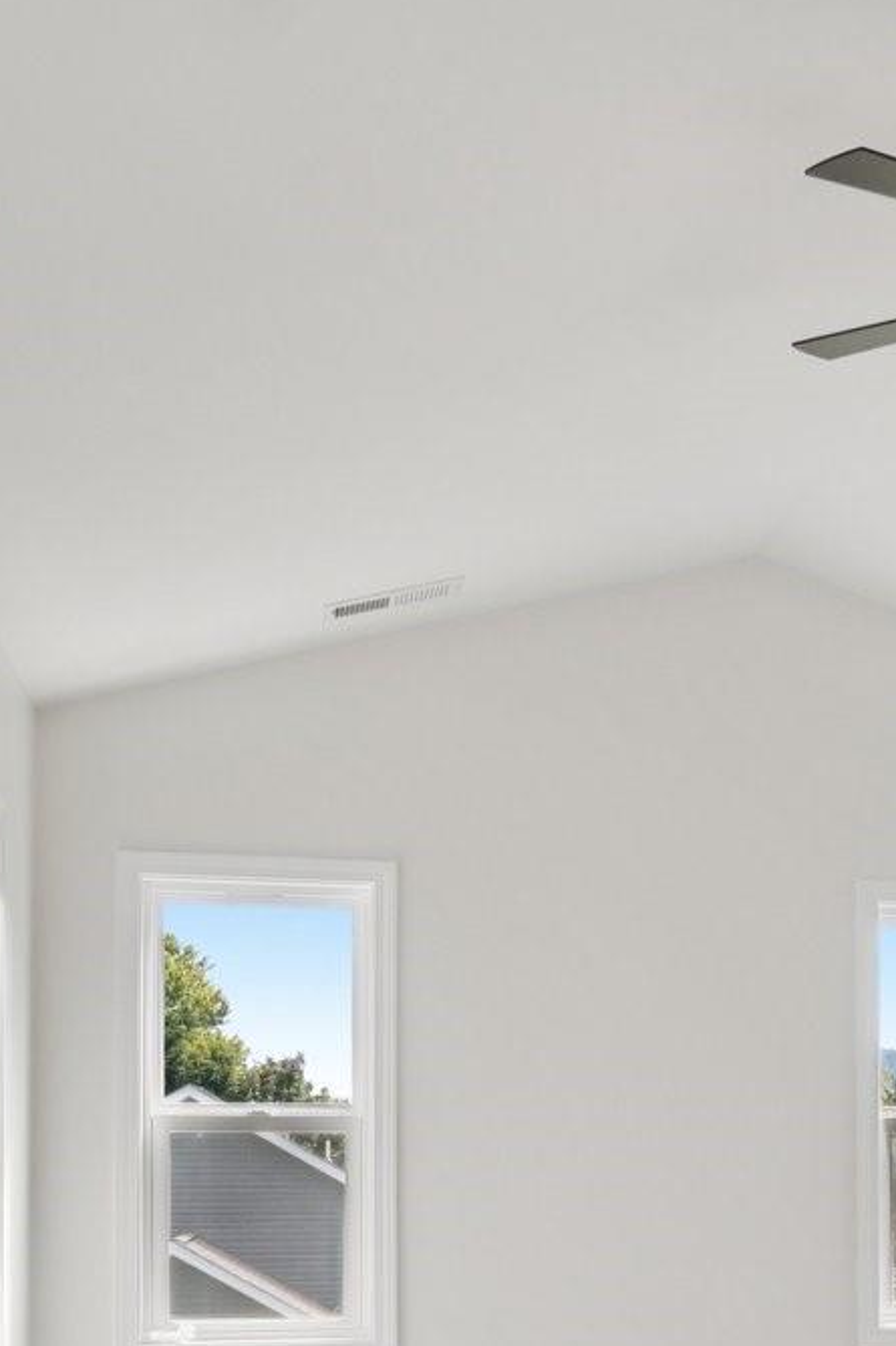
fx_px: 1718
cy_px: 1232
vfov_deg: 39.4
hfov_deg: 28.0
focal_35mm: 46
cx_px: 819
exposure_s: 1/30
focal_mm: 10
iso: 200
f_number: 8
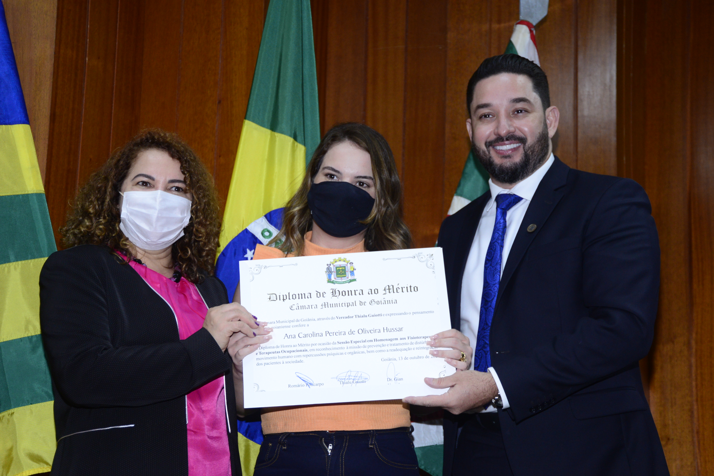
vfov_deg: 20.9
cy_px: 238
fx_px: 1290
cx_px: 357
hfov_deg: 30.9
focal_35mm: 65
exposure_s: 1/125
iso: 2000
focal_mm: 65
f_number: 5
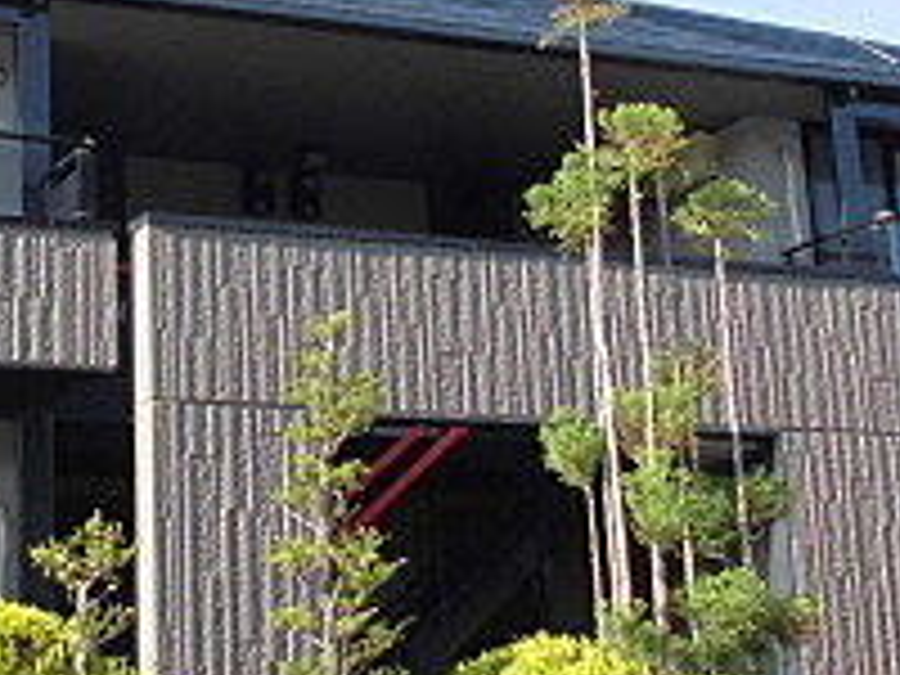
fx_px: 2158
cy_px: 117
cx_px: 122
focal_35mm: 83
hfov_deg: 23.1
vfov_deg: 17.6
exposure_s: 1/250
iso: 100
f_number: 3.5
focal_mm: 4.6
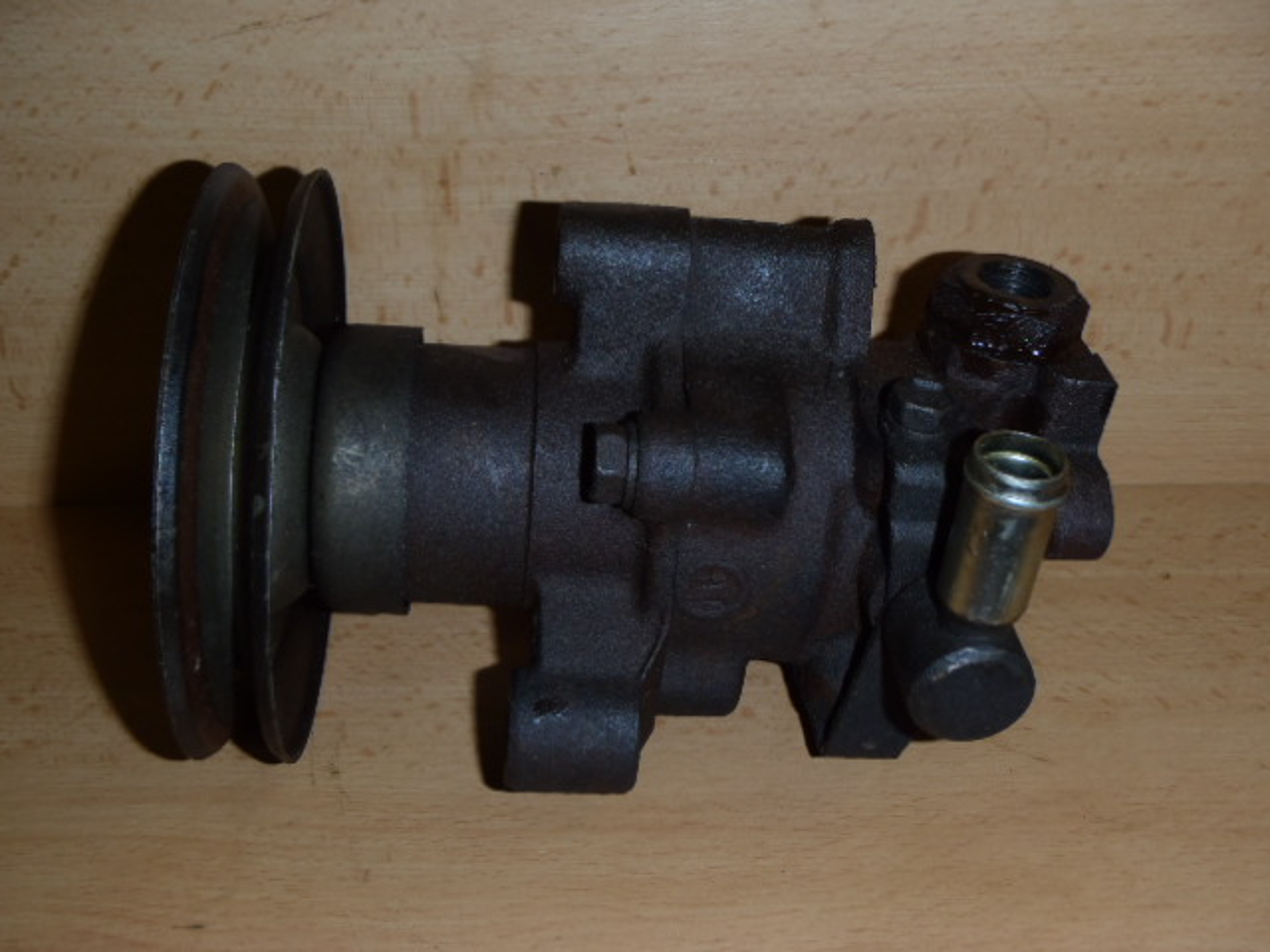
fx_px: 1394
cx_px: 635
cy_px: 476
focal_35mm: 38
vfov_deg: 37.7
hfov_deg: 49.0
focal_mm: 6.83
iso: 100
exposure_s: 1/40
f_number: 4.6
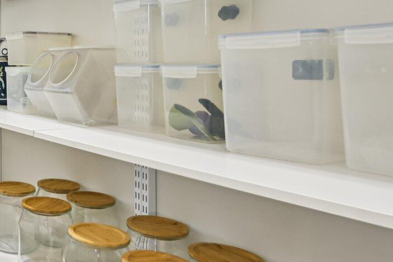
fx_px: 448
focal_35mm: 41
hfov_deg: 36.3
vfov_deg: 31.8
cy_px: 54
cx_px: -82
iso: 400
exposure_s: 1/15
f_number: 8
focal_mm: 14
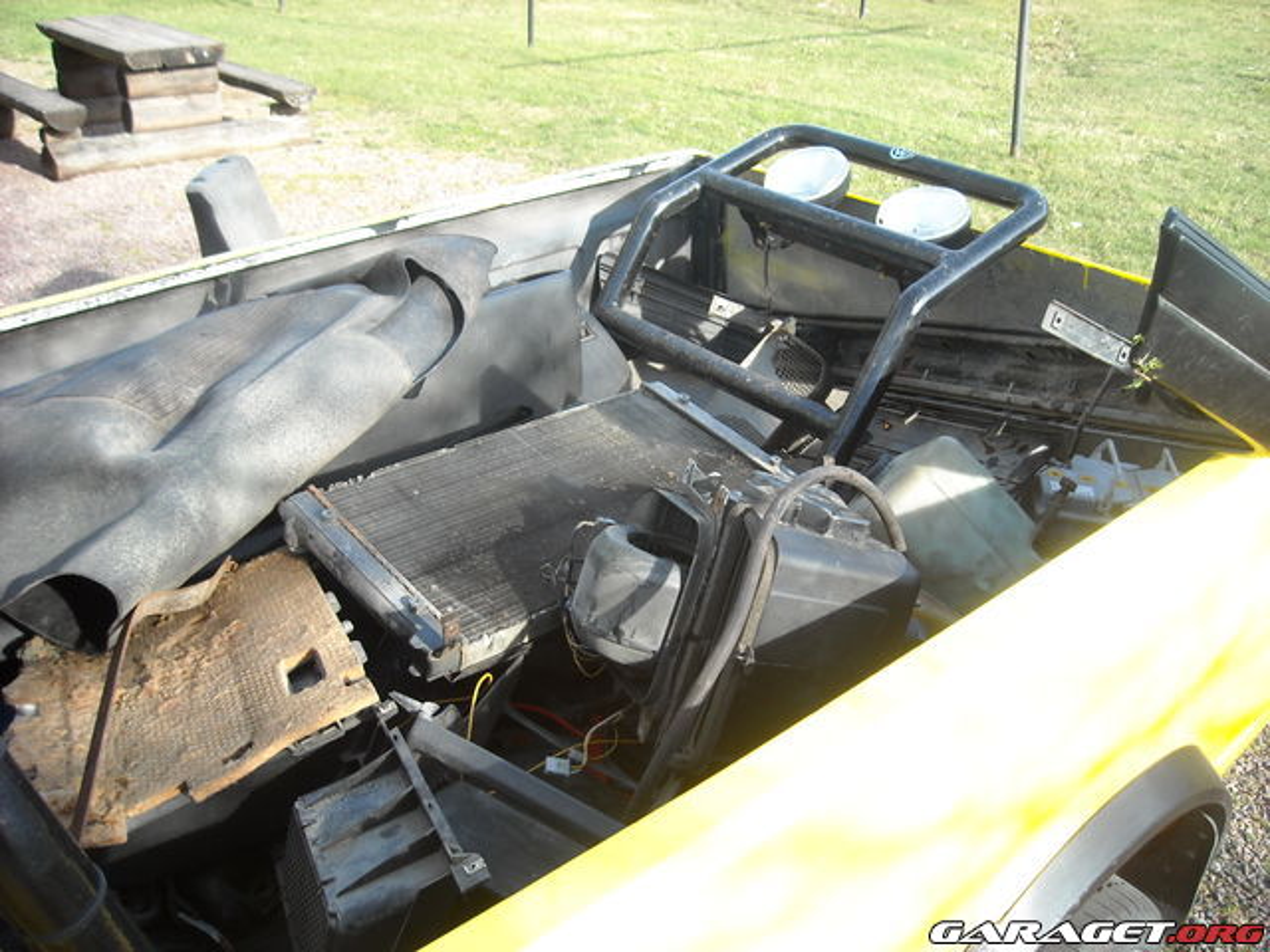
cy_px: 476
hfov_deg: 52.6
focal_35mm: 35
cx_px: 635
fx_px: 1284
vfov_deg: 40.7
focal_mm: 5.7
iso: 64
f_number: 2.8
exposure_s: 1/125
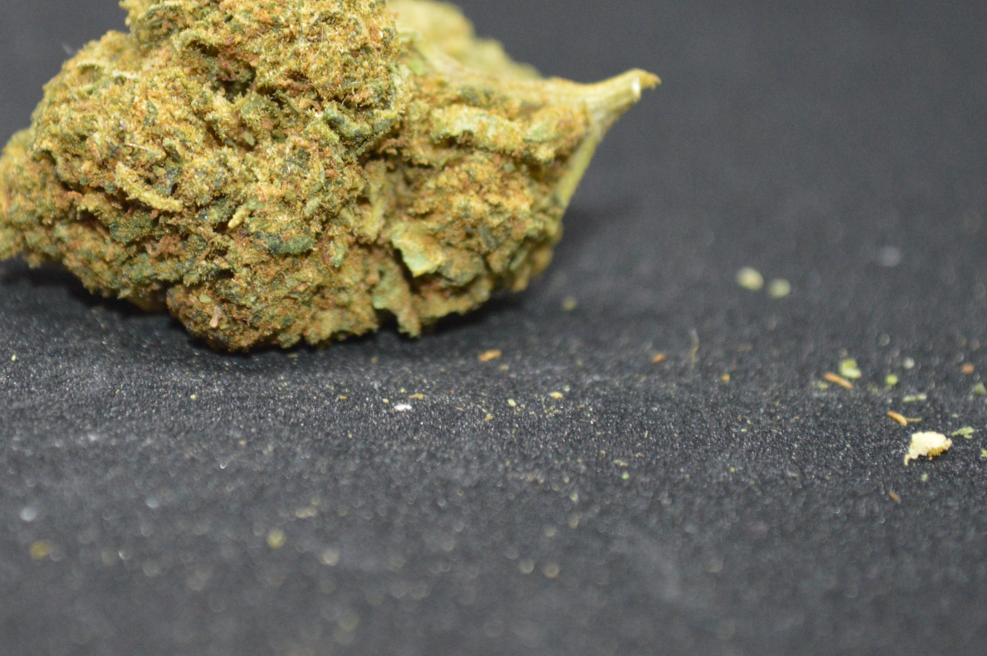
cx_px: 335
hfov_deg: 17.2
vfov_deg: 11.5
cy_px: 133
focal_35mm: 119
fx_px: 3260
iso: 1600
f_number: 5.3
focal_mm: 48
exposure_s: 1/60
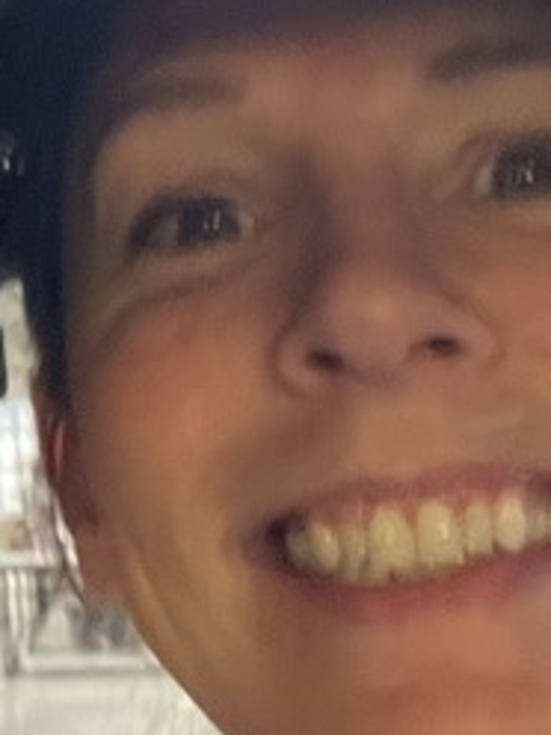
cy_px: 80
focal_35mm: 124
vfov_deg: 15.7
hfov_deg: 11.2
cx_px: -388
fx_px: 2632
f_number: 2.2
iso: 640
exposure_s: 1/30
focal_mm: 2.71
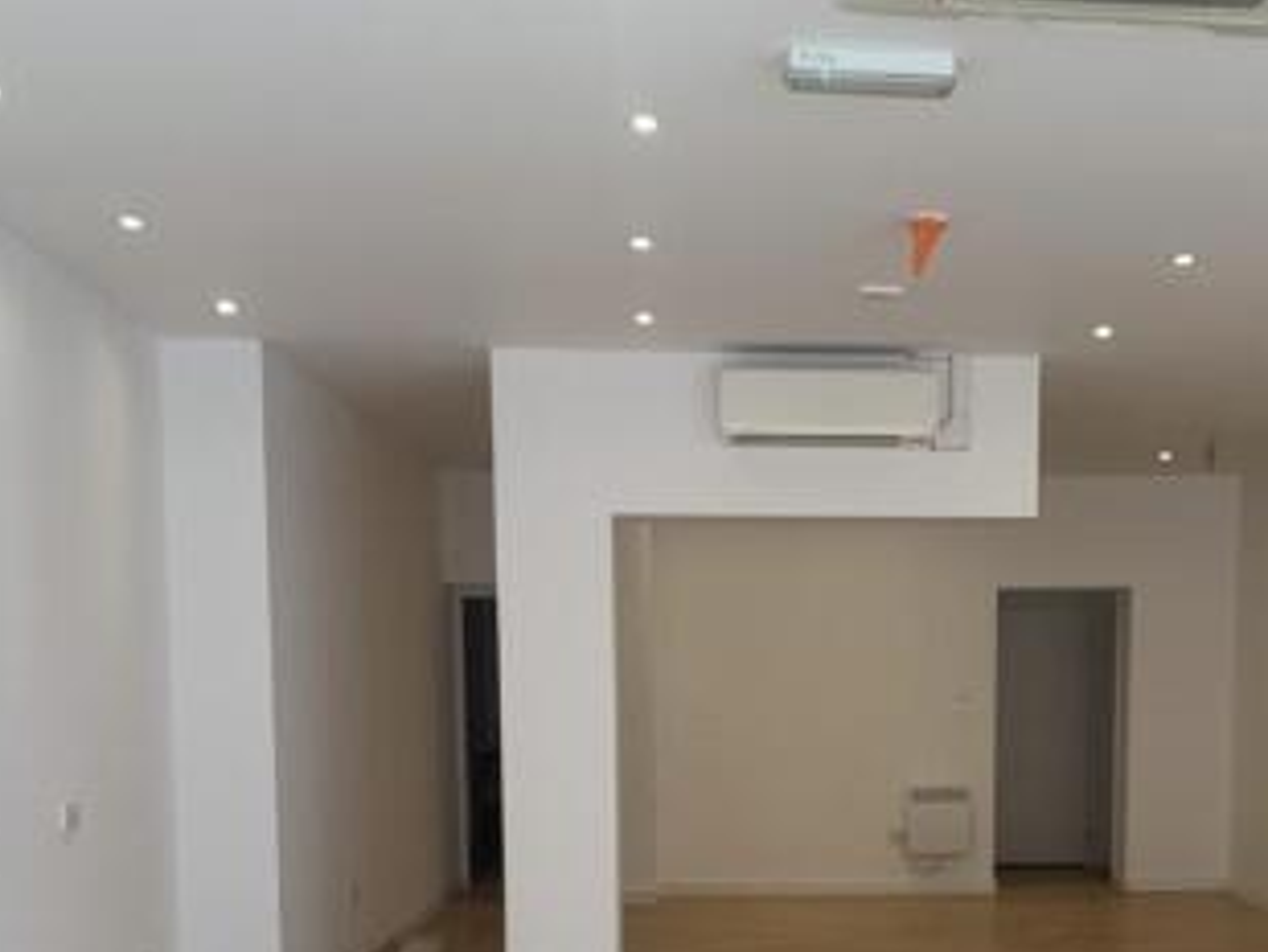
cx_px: 835
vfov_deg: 28.4
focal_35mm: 49
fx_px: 1796
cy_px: 888
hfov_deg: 38.5
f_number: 1.8
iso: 32
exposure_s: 1/121
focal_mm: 4.25
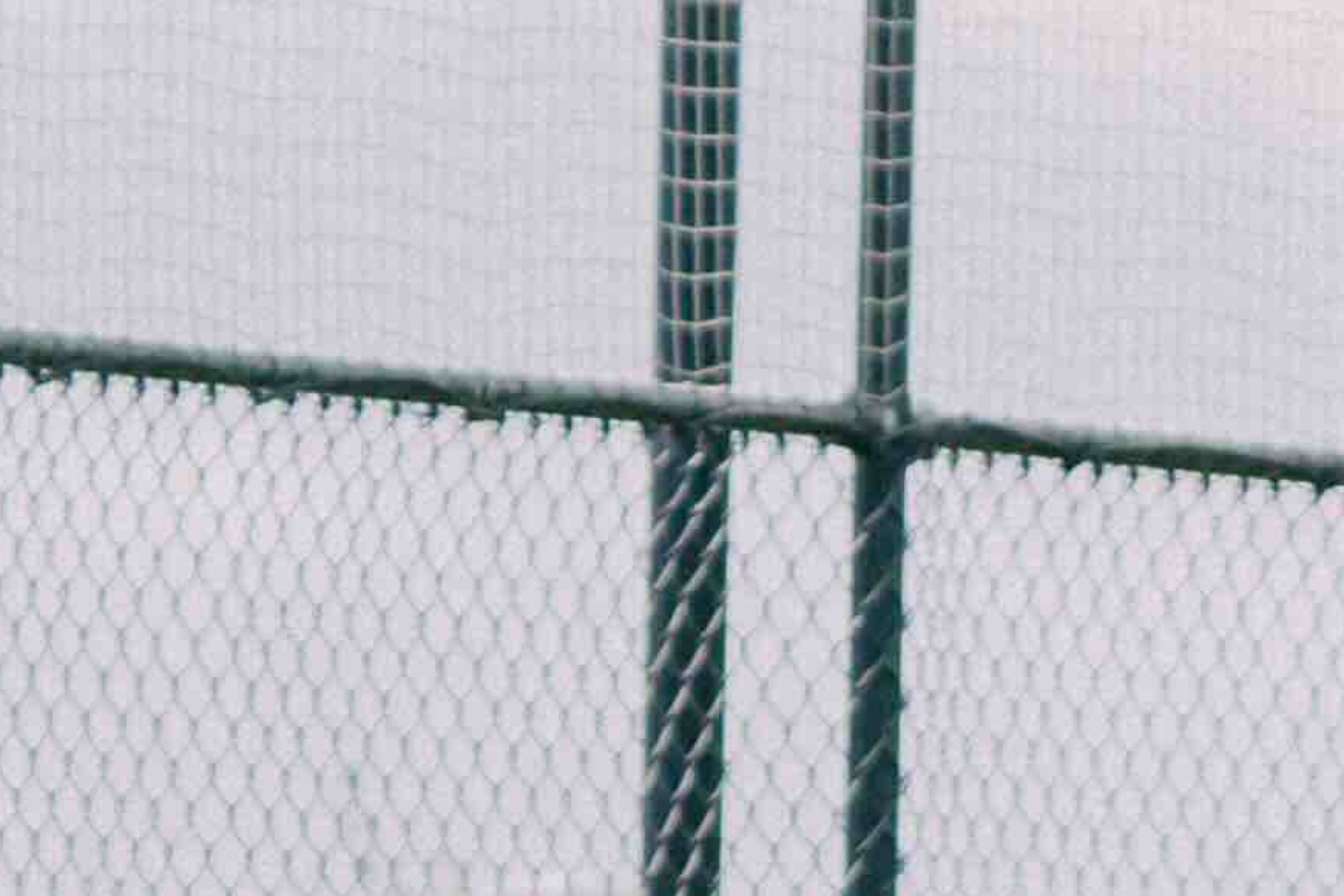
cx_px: 2558
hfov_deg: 1.5
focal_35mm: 1378
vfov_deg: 1.0
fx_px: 51450
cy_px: 2984
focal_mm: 200
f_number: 6.3
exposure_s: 1/800
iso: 500
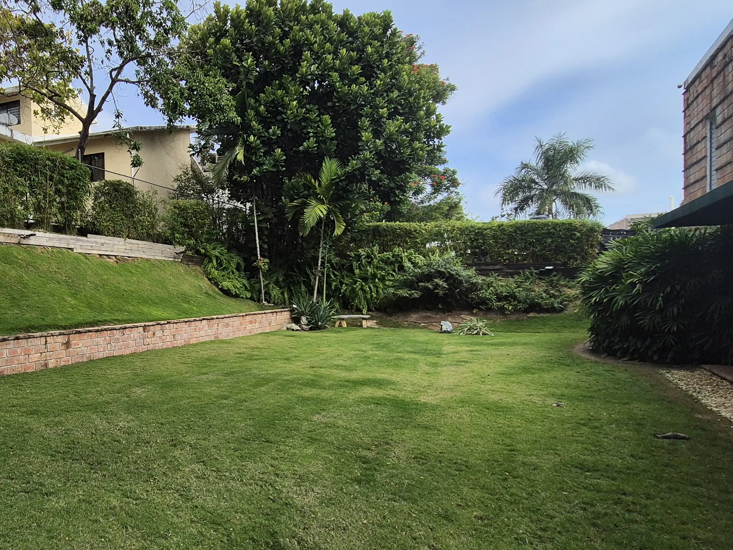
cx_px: 164
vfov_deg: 58.7
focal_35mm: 23
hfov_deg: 68.0
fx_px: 487
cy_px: 307
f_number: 2.2
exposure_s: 1/1996
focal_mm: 2.2
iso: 64
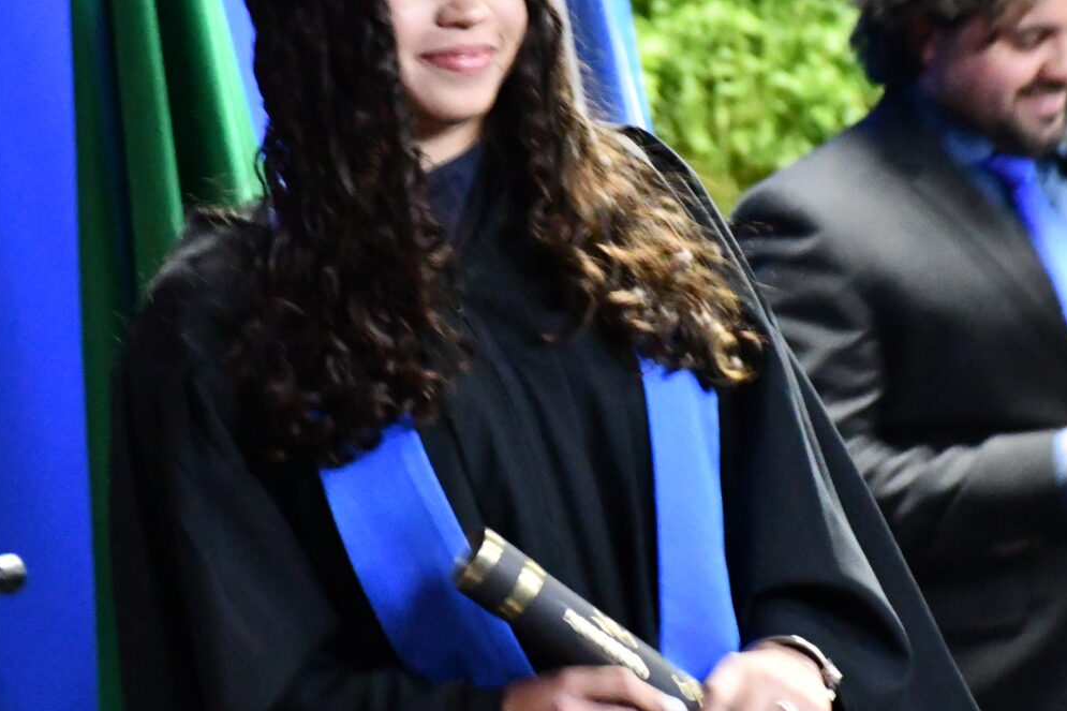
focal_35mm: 274
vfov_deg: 5.0
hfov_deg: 7.5
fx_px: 8119
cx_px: 593
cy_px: 342
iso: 12800
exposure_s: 1/20
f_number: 5.3
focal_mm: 95
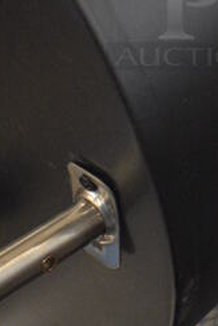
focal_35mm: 101
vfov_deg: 19.6
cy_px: 1
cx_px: 255
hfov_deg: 13.2
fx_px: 916
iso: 2500
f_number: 3.5
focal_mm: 18
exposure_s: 1/125
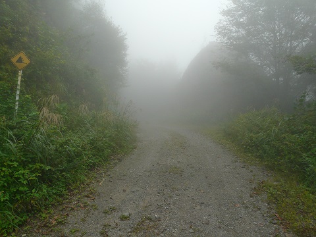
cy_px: 118
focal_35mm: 28
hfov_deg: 63.4
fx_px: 256
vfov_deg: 49.7
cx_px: 158
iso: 100
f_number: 4
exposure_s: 1/200
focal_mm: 4.6
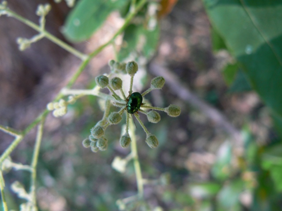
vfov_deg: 39.7
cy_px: 106
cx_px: 141
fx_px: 293
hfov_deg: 51.4
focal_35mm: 36
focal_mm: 6
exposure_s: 1/60
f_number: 3.2
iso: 80
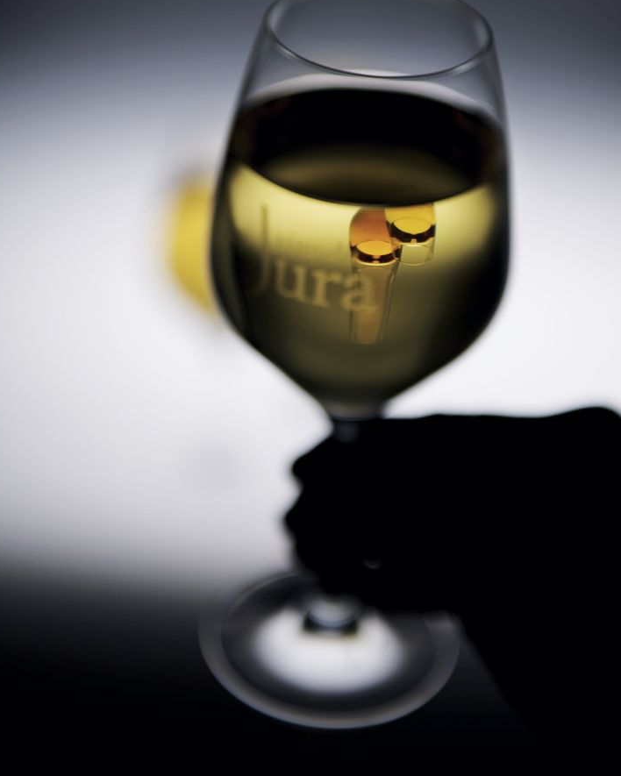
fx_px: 2183
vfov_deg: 20.1
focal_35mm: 95
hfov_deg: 16.2
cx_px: 321
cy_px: 241
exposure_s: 1/3200
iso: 200
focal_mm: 70
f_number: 2.8
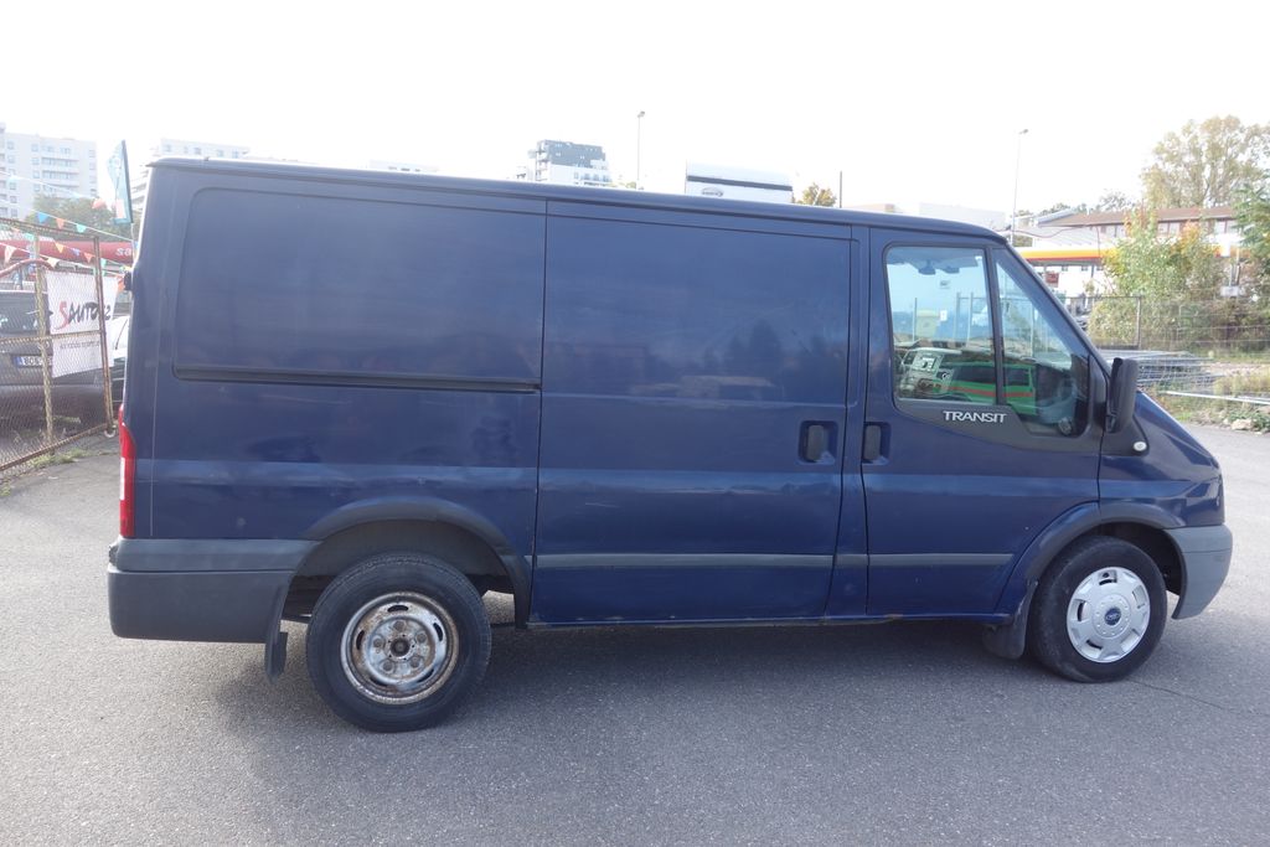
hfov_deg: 65.5
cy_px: 424
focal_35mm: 28
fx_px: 988
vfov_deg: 46.4
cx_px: 635
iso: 125
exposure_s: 1/100
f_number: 4.5
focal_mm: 10.4
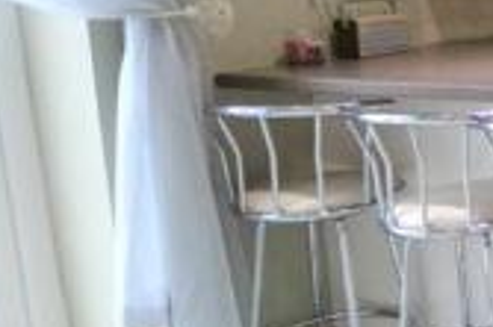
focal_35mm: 59
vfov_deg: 22.8
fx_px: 807
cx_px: 855
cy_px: 93
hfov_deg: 22.5
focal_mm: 10
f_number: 3.5
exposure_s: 1/40
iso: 3200
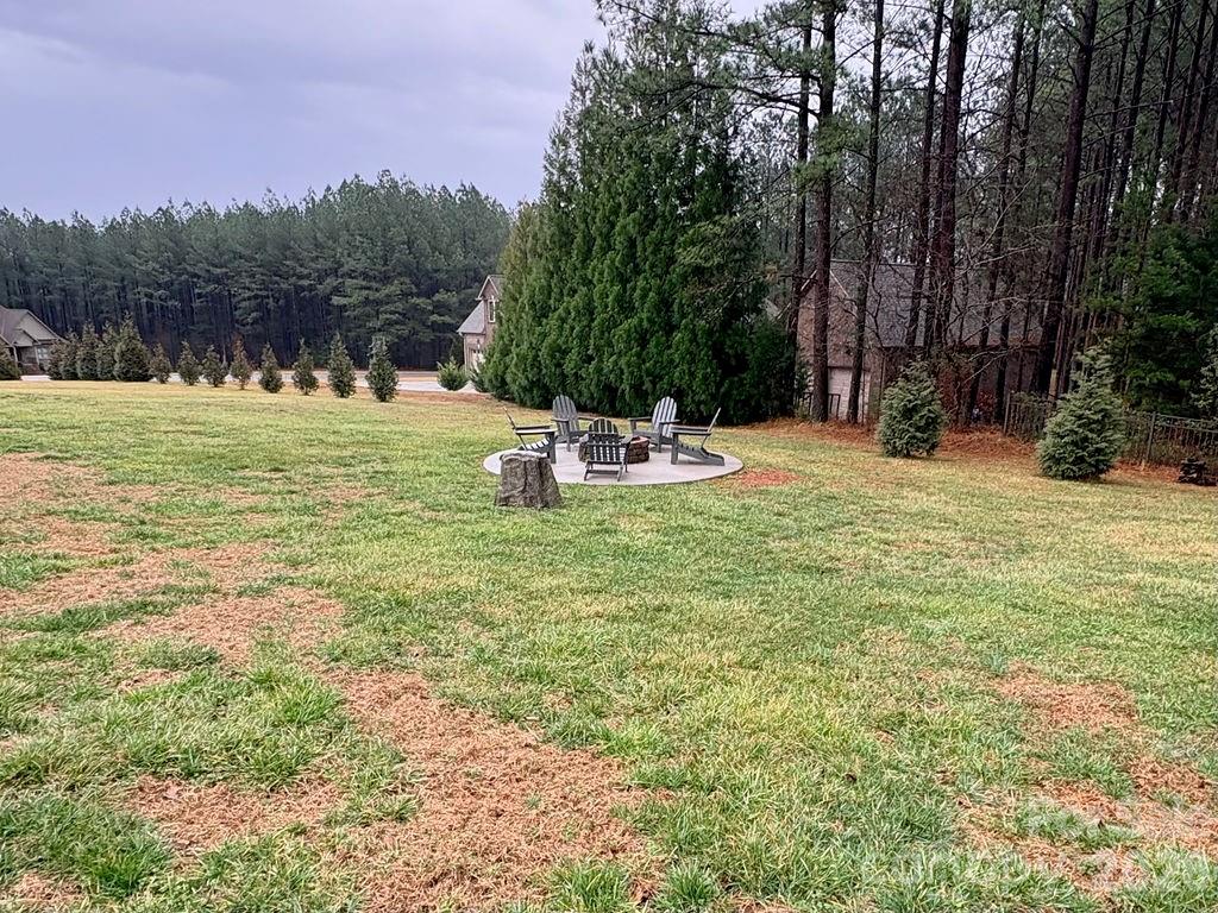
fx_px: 493
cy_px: 456
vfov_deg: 85.7
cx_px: 609
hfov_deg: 102.1
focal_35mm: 14
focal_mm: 2.22
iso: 40
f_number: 2.2
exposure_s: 1/167
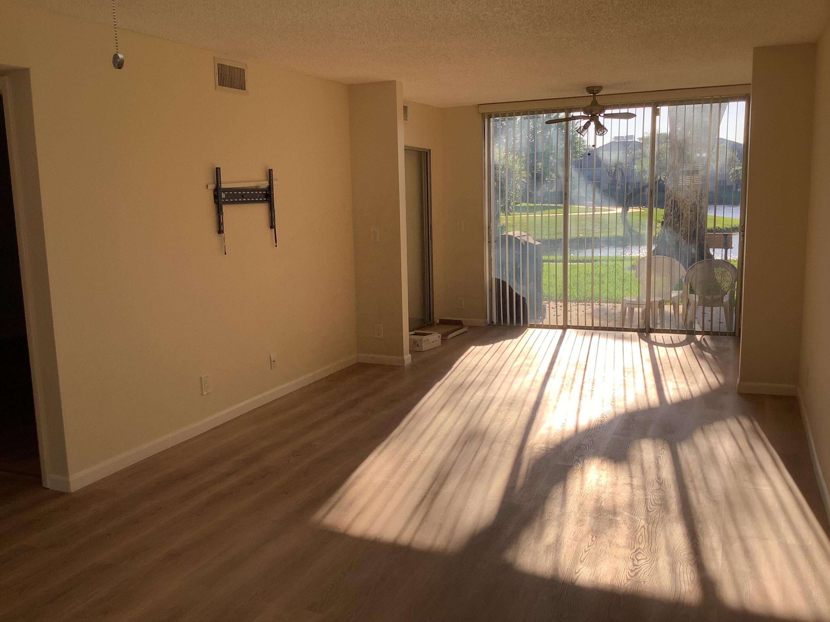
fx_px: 743
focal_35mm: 31
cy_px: 311
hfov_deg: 58.4
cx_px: 415
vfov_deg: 45.4
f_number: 2.4
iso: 25
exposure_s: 1/186
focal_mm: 3.3
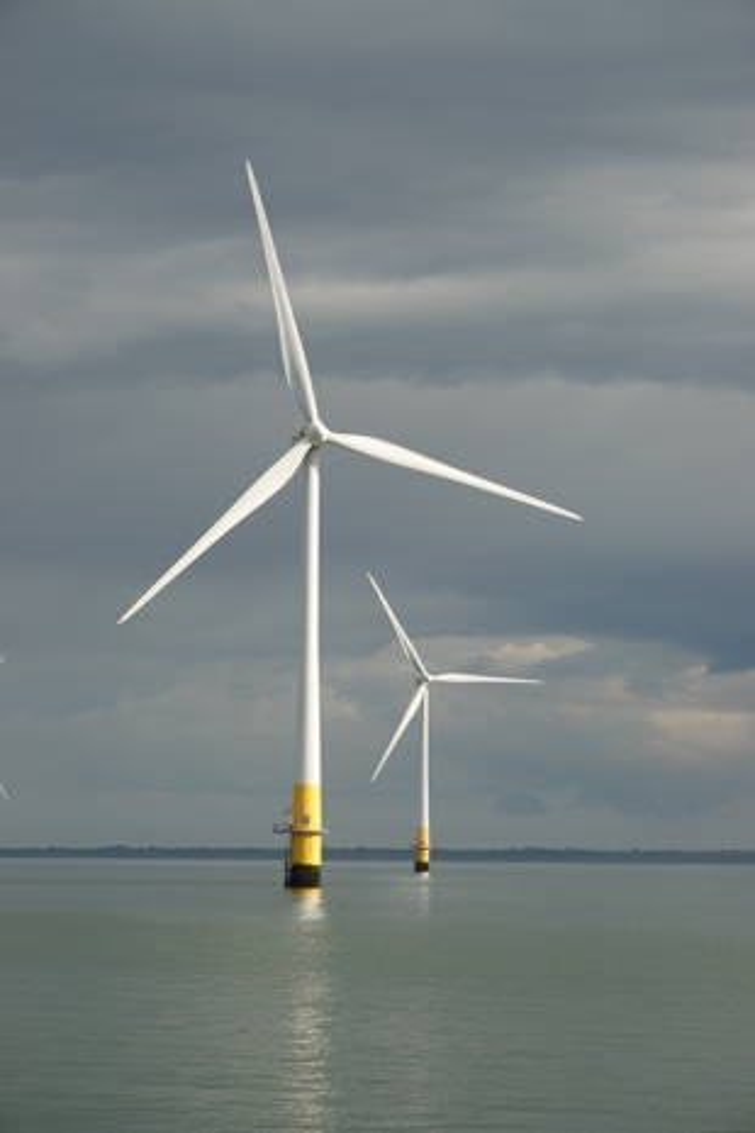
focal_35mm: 119
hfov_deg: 11.5
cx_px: 378
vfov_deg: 17.2
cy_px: 566
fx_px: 3743
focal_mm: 43.48
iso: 100
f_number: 4
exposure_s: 1/1000
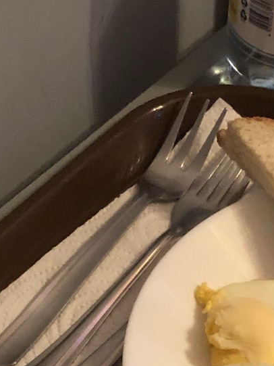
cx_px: 218
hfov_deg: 13.9
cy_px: 601
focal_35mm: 106
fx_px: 1118
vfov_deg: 16.4
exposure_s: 1/6
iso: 80
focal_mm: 4
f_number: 1.8
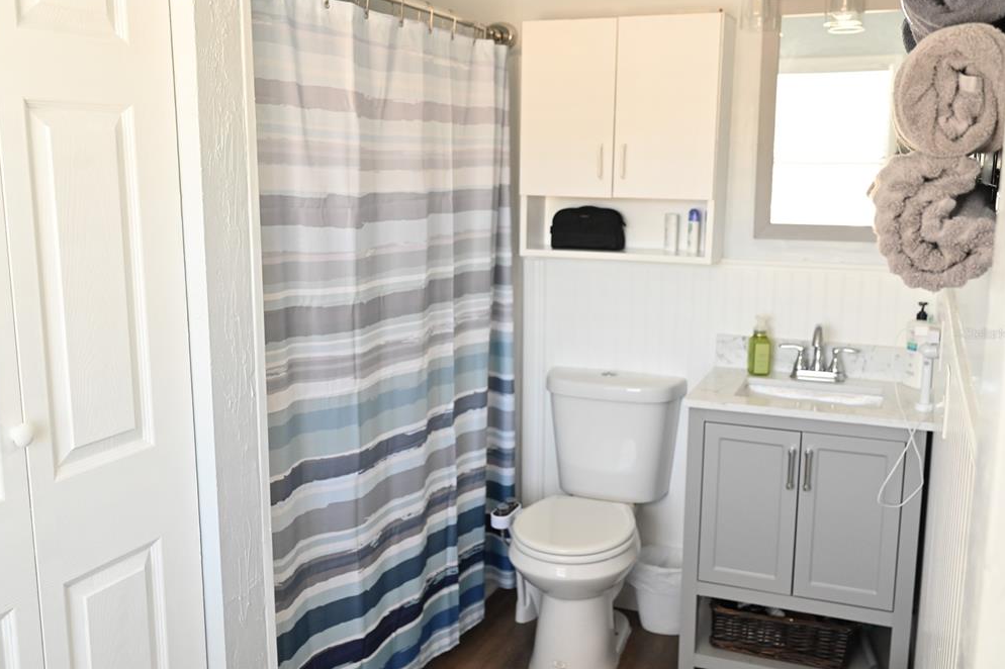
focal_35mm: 36
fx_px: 1005
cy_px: 333
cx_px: 506
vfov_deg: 36.8
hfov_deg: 53.1
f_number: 4
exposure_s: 1/250
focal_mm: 35
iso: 2500
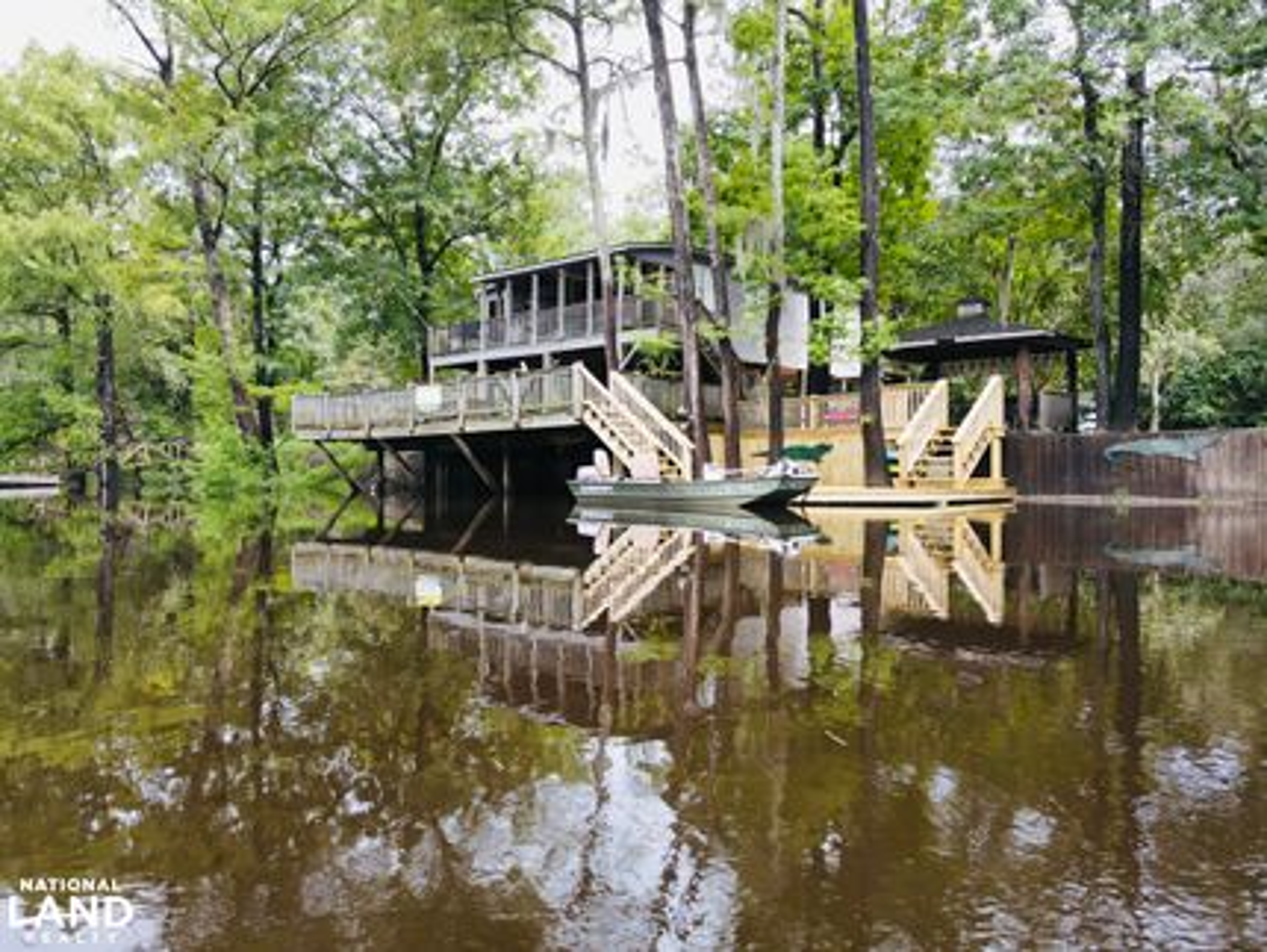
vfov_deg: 56.9
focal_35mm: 24
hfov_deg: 71.6
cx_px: 634
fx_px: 879
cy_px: 476
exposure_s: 1/90
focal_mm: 4.5
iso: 100
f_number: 2.8
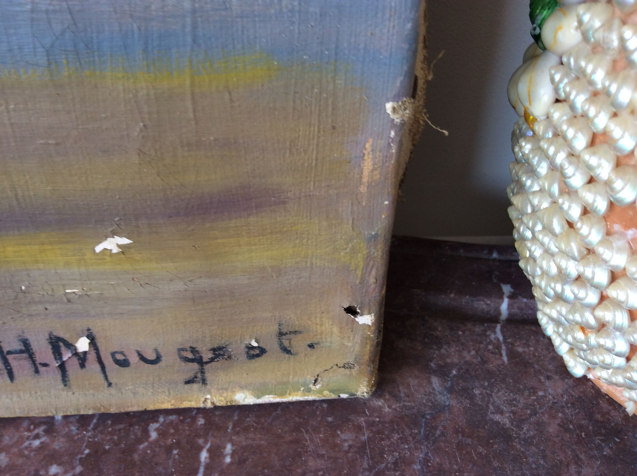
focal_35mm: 32
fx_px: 588
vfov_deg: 44.1
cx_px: 318
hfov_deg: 56.9
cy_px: 238
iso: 32
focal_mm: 3.3
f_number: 2.4
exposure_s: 1/33
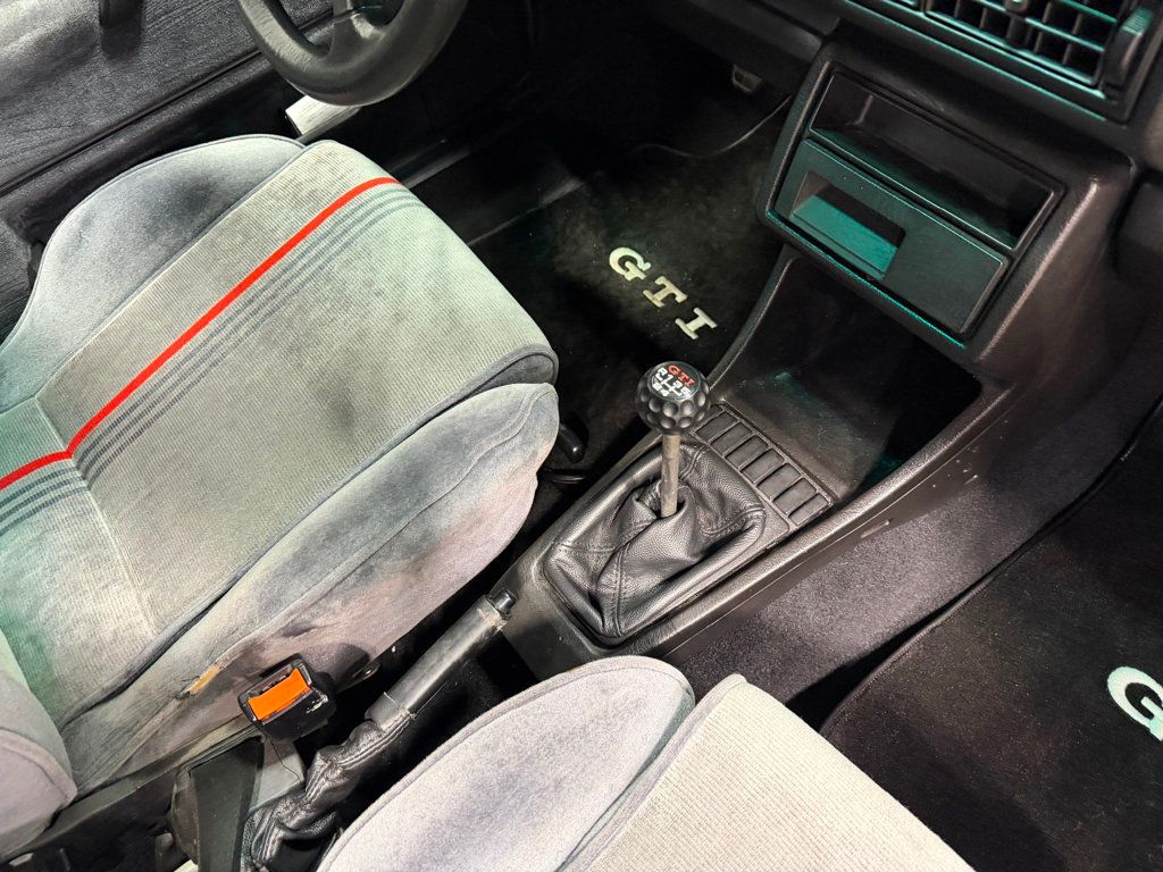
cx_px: 582
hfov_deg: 71.6
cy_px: 436
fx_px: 806
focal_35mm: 24
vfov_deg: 56.8
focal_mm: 6.76
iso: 500
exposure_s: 1/60
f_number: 1.78
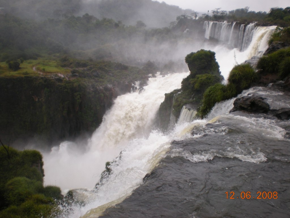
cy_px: 109
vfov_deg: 37.7
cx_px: 145
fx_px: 318
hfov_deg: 49.0
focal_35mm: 38
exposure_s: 1/114
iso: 64
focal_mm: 6.3
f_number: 3.1
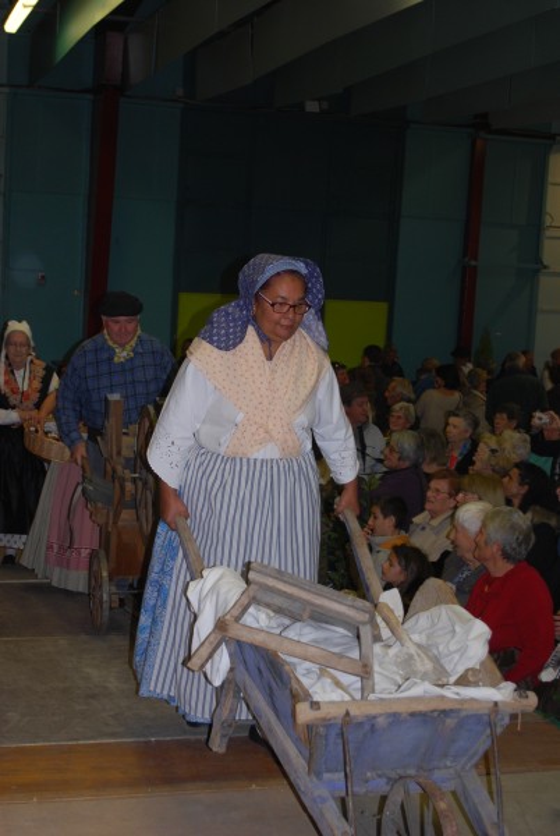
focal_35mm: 57
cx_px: 280
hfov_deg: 23.9
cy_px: 418
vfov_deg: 35.0
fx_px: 1325
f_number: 5.3
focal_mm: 38
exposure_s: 1/60
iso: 250
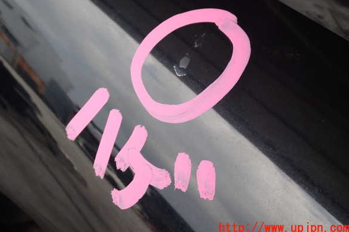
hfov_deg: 37.5
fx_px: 513
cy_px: 102
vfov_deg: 25.5
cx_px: 175
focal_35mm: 53
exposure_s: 1/200
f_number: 3.2
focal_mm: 9.01
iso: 100
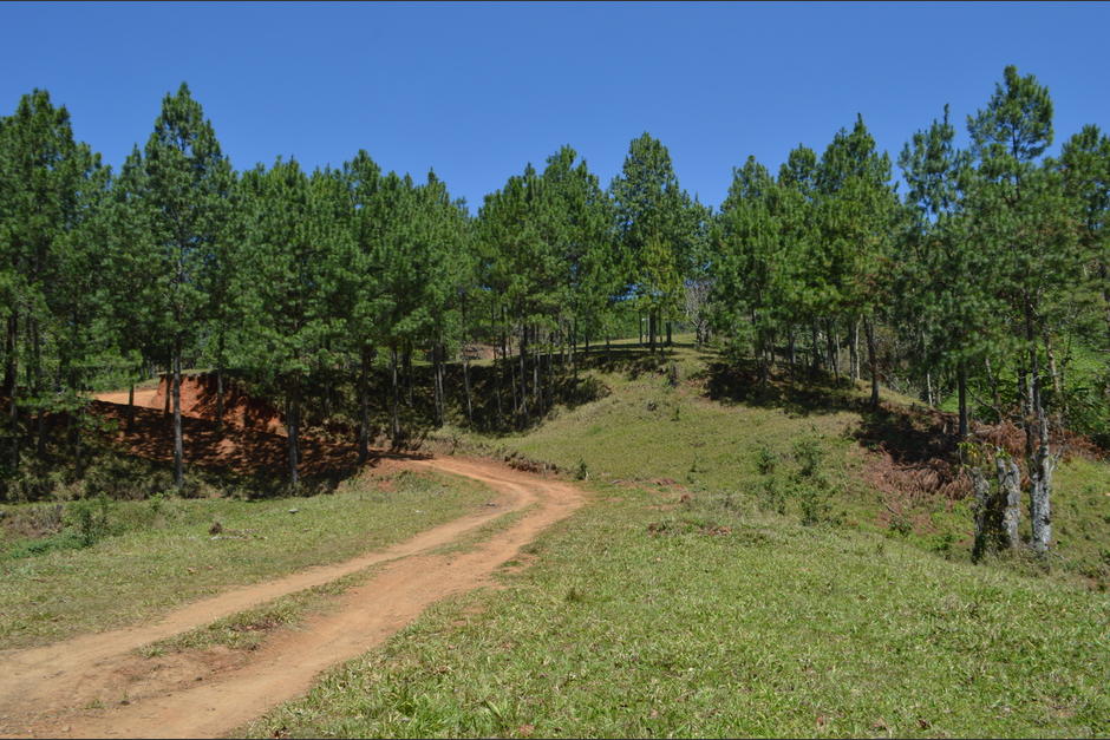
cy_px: 370
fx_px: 833
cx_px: 555
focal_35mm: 27
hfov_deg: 67.4
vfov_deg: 47.9
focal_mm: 18
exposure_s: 1/125
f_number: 13
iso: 100
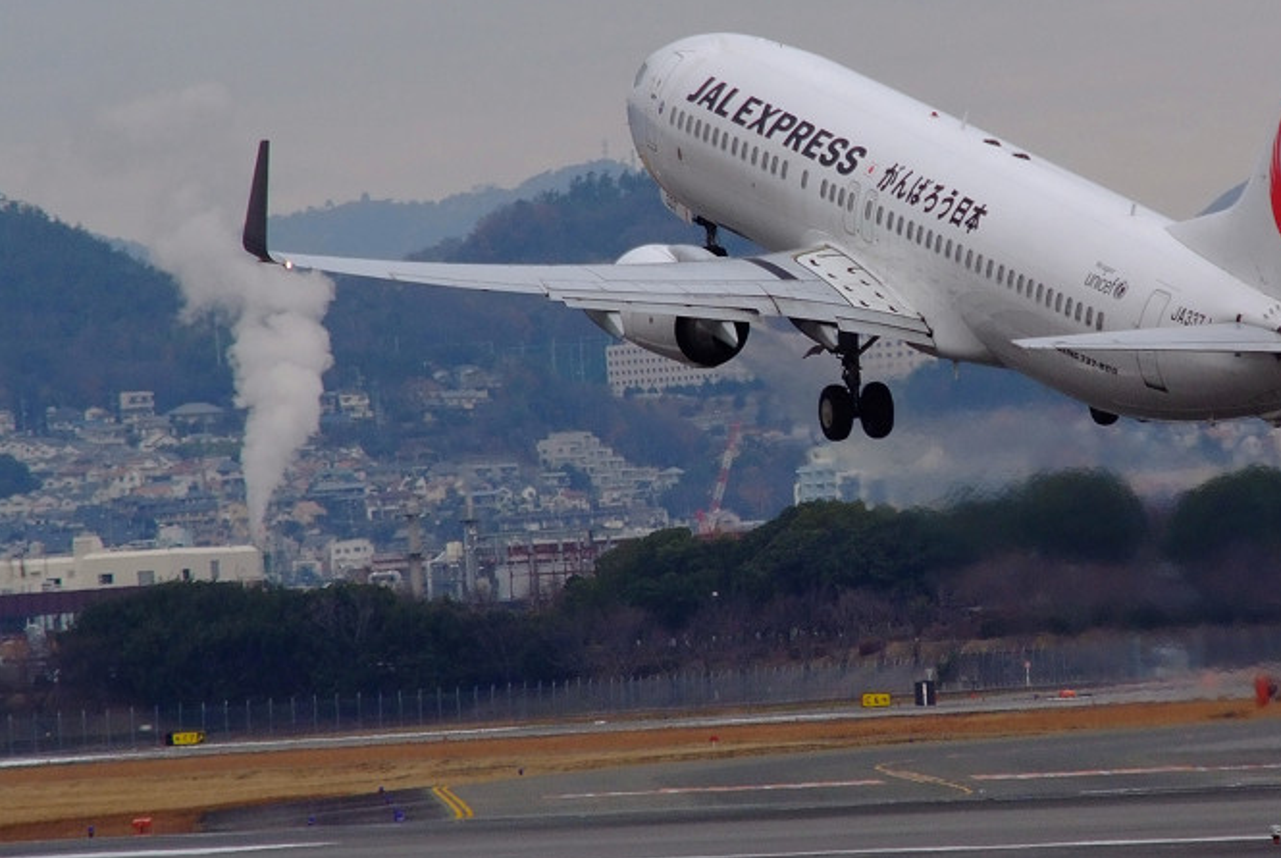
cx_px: 971
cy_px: 263
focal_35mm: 647
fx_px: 23047
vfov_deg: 2.1
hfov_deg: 3.2
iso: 800
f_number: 6.3
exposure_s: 1/3500
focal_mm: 280
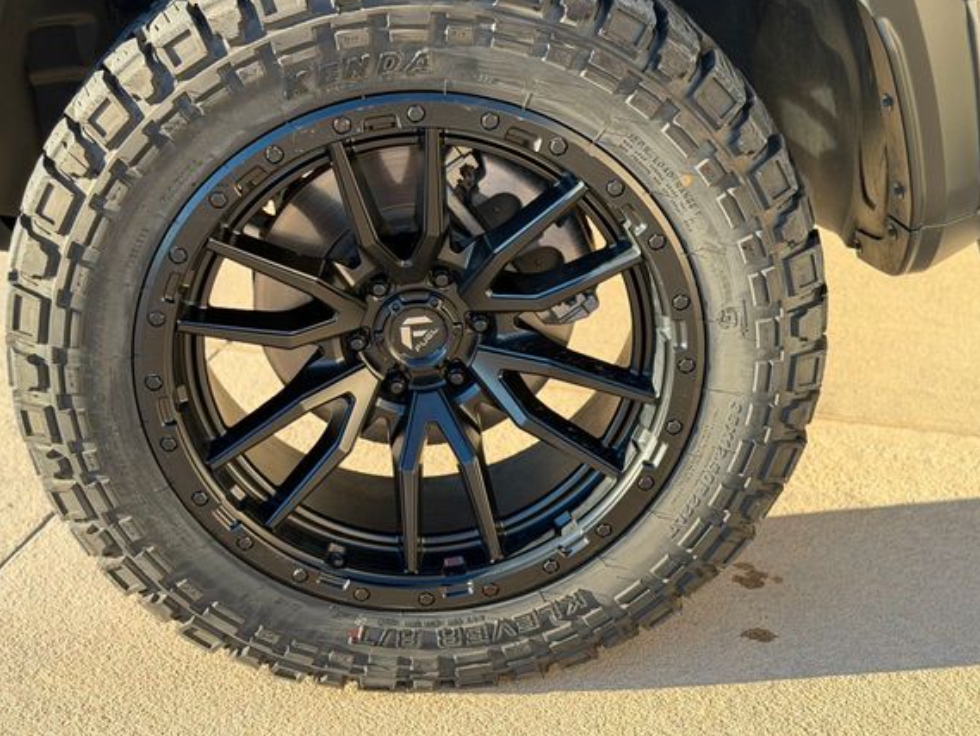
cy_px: 353
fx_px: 1529
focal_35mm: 54
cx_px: 437
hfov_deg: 35.5
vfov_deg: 27.0
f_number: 1.78
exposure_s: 1/312
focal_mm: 6.76
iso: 80
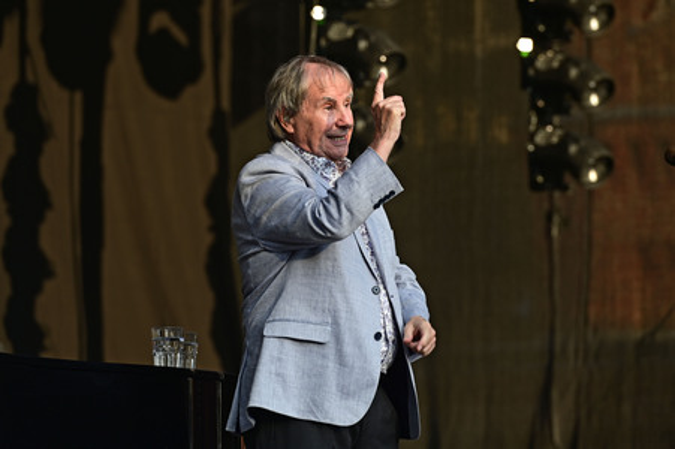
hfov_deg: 10.3
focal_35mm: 200
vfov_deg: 6.9
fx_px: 3747
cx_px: 338
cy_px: 224
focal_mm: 200
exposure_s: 1/400
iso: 250
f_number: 4.5
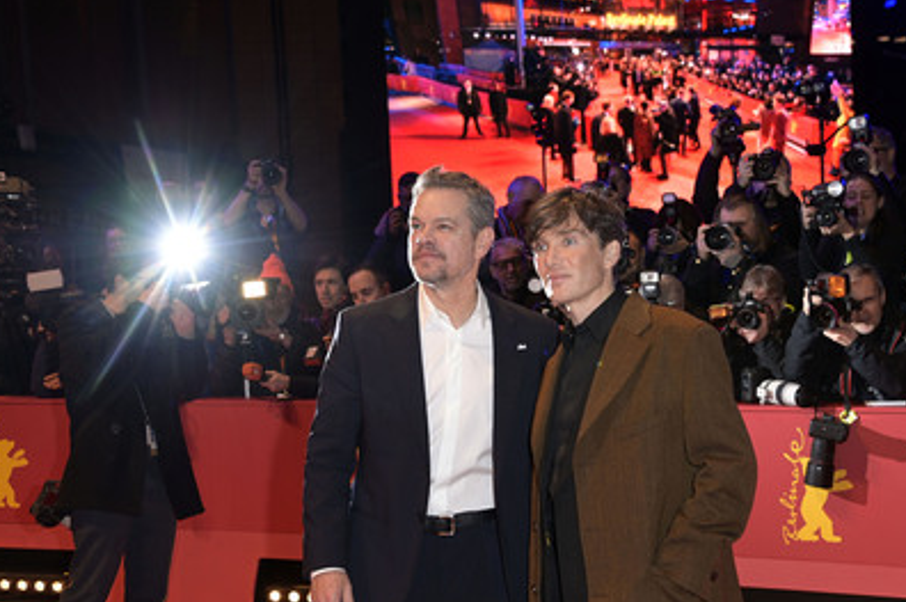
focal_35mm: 57
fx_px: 1433
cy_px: 332
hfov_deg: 35.1
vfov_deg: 23.7
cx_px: 502
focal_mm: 50
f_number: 5
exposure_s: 1/160
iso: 800
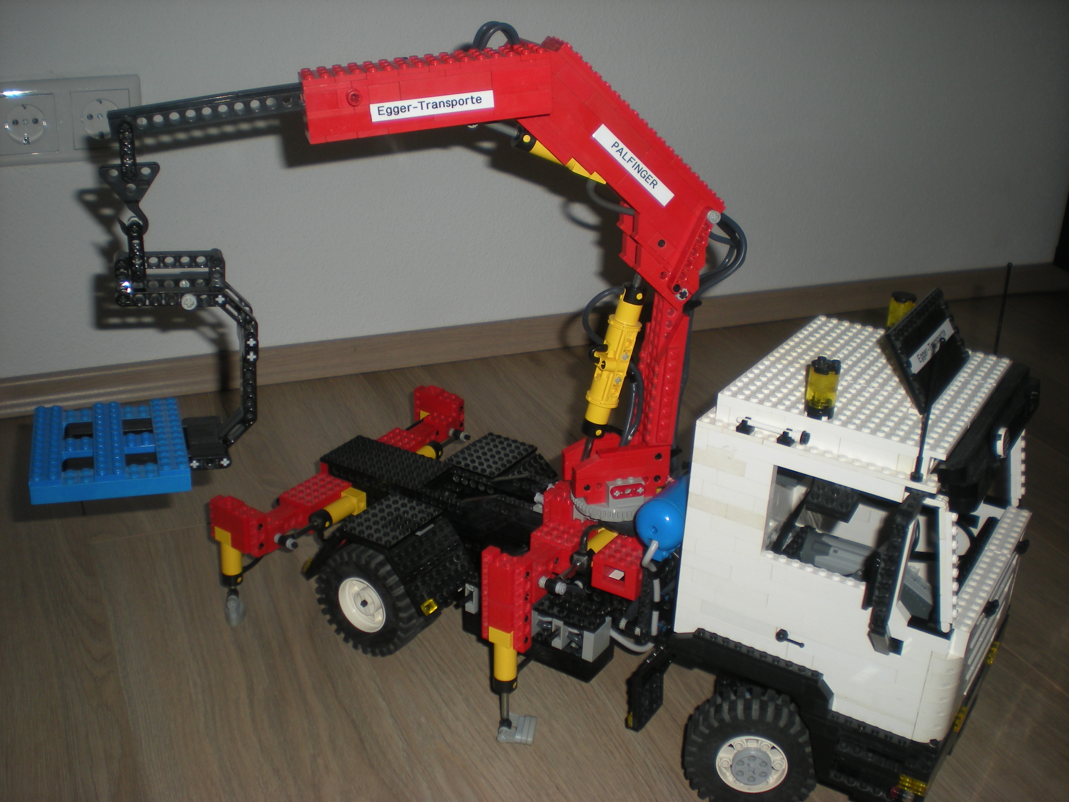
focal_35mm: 38
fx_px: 1174
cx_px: 534
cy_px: 401
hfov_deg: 49.0
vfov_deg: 37.7
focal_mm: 6.3
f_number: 3.1
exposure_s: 1/60
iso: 64
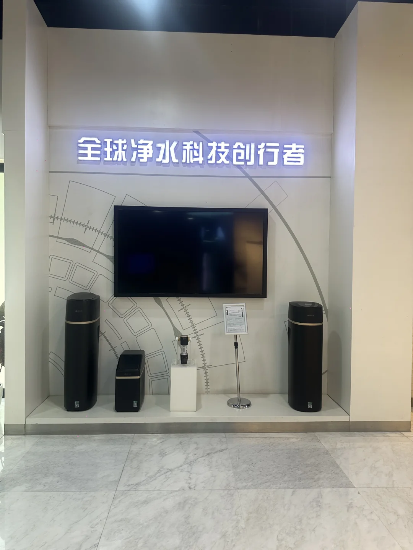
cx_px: 206
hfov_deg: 56.8
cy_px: 275
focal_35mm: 24
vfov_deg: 71.6
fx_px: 382
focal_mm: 6.86
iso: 125
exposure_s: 1/100
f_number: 1.78
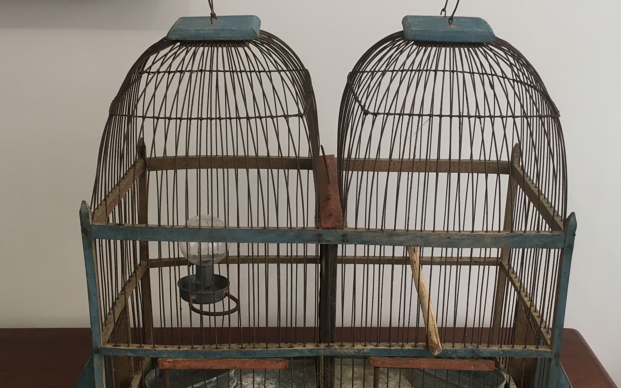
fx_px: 745
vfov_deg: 29.2
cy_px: 196
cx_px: 337
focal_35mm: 44
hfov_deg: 45.2
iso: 64
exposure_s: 1/33
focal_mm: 4.15
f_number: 2.2
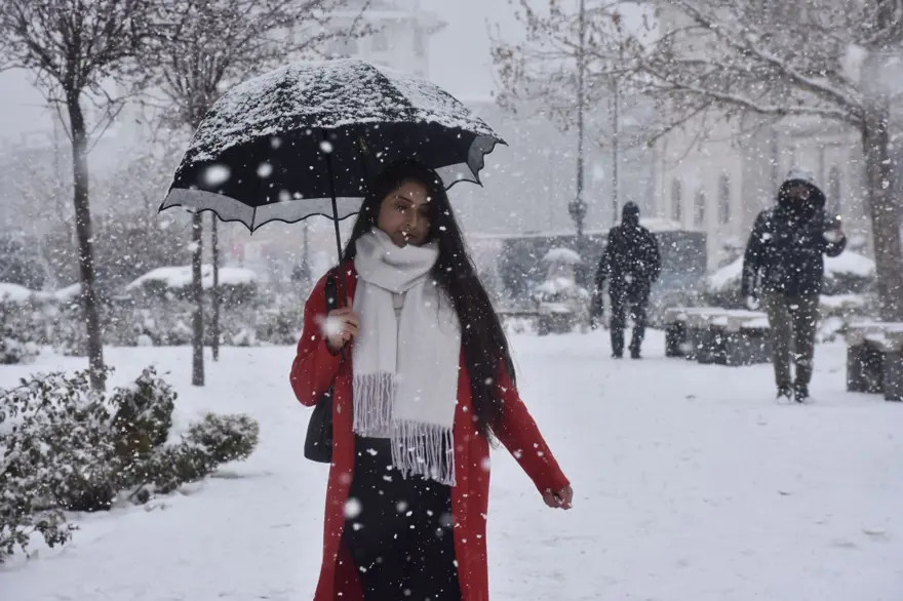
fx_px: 3197
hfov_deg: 16.1
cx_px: 452
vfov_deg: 10.7
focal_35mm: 128
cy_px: 300
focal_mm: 85
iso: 280
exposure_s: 1/500
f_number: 8
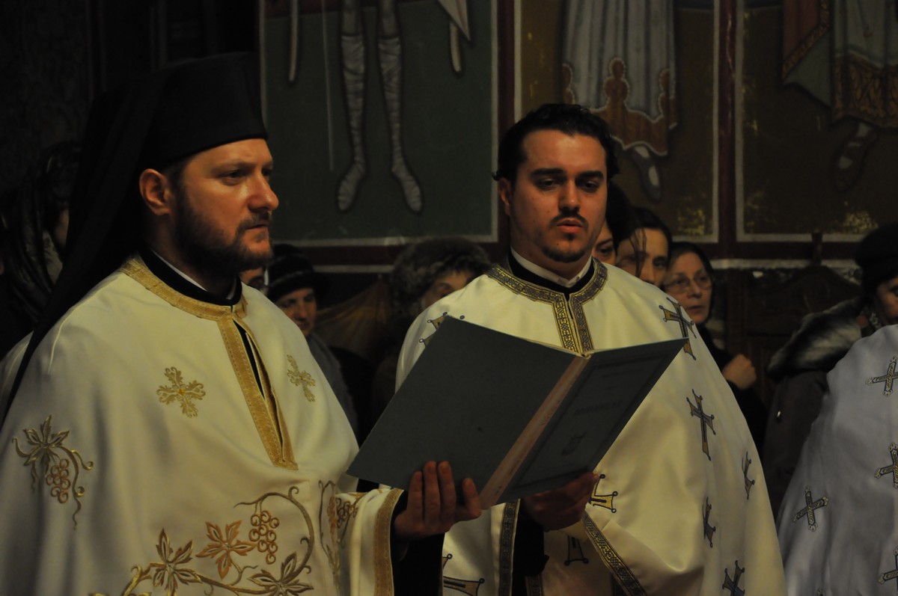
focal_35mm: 105
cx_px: 449
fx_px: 2616
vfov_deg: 13.0
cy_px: 298
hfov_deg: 19.5
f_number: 5.3
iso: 1600
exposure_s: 1/20
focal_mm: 70
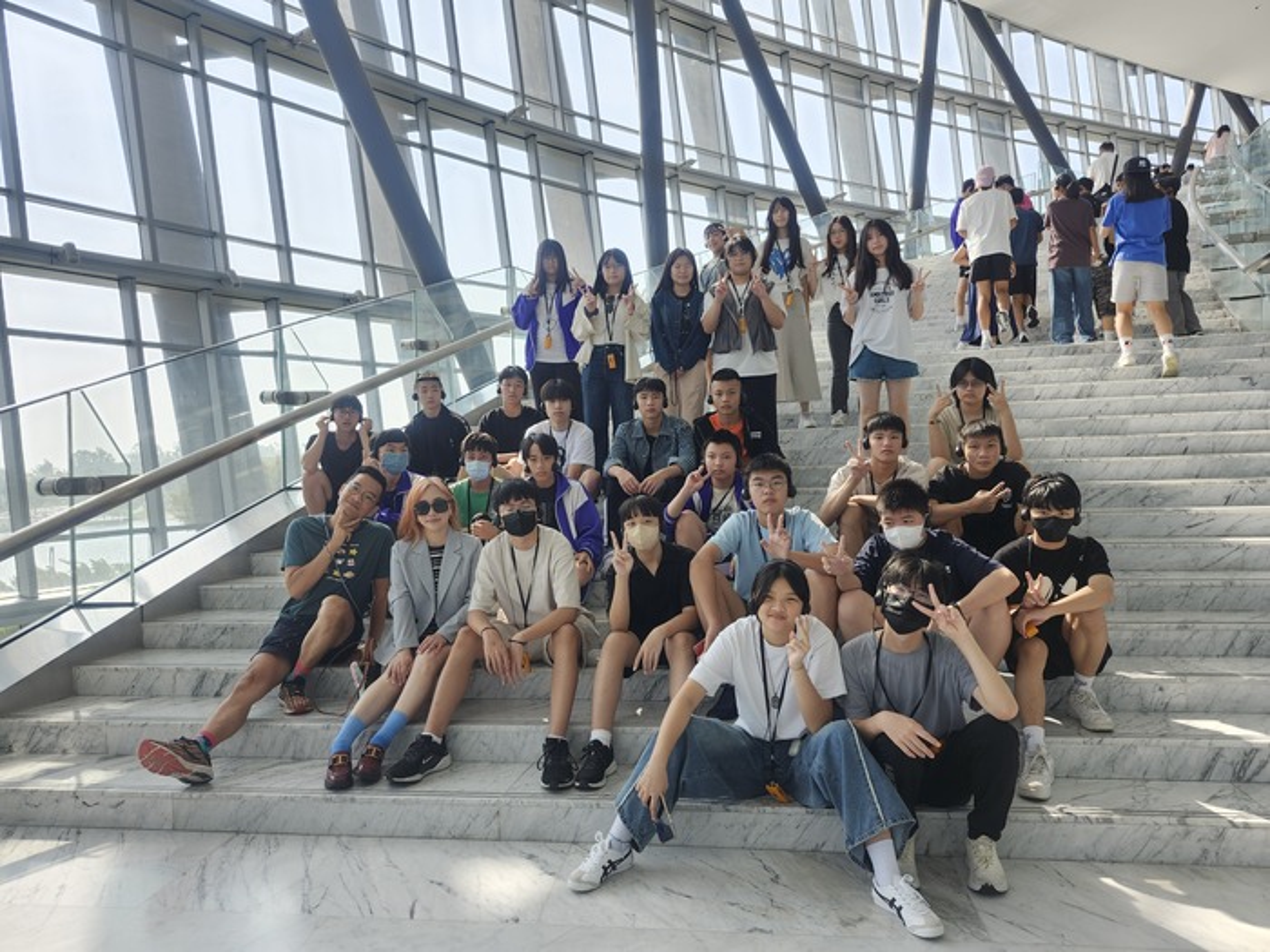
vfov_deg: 58.9
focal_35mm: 23
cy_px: 476
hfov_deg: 73.9
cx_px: 635
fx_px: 844
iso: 32
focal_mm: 5.54
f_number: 1.8
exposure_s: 1/180
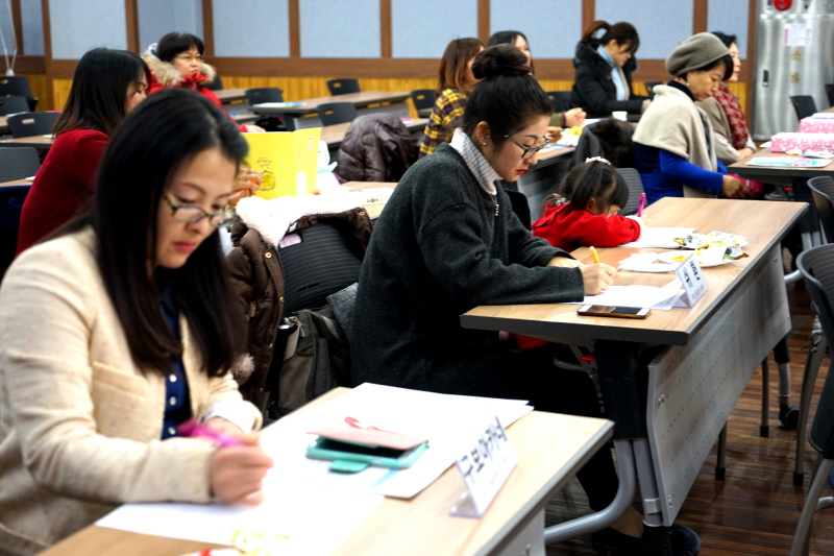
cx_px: 417
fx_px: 1251
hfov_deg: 36.9
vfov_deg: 25.0
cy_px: 278
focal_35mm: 54
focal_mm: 54
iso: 250
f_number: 4
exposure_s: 1/13
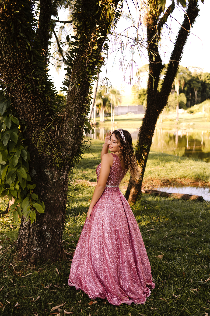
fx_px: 307
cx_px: 105
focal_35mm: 35
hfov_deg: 37.8
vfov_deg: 54.5
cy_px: 158
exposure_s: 1/320
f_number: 3.2
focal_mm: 35
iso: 125
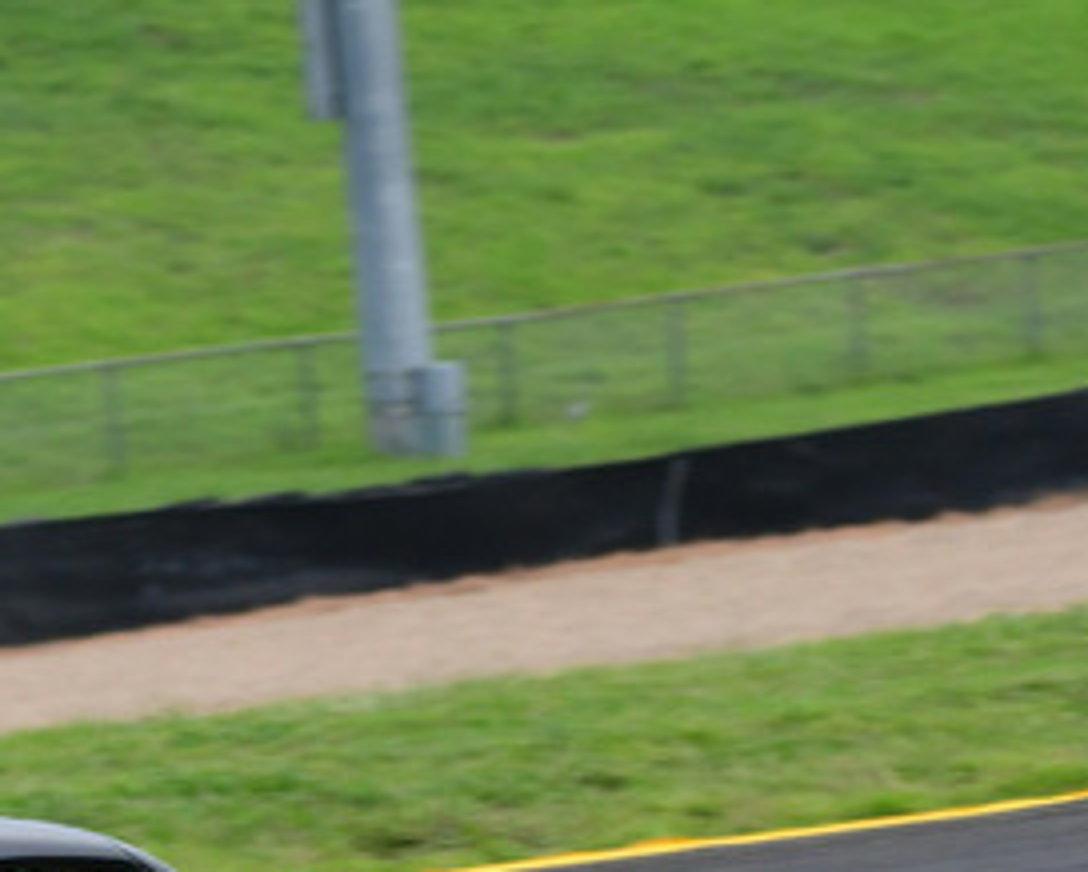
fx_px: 26681
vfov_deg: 1.9
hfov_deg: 2.3
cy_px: 976
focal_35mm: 828
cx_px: 60
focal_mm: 200
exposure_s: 1/640
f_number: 11
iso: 640
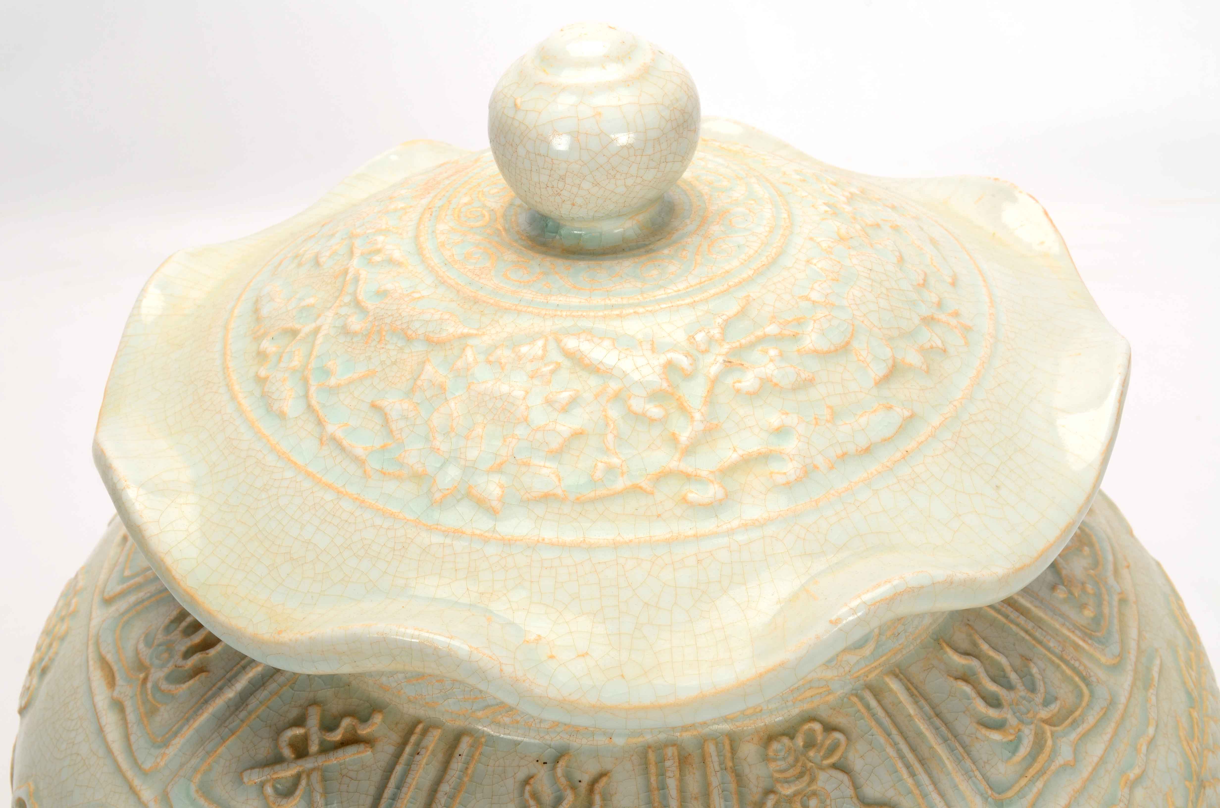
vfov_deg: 20.1
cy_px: 404
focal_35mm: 68
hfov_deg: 29.9
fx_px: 2283
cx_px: 610
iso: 100
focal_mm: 45
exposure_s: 1/160
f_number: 18
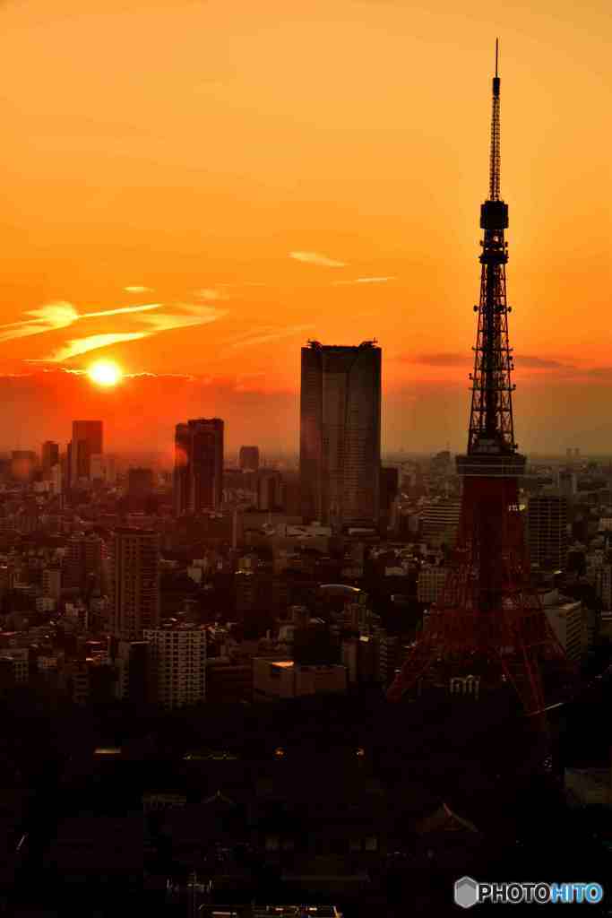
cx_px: 306
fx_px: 1988
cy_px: 459
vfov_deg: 26.0
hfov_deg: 17.5
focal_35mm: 78
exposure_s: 1/20
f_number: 20
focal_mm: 78
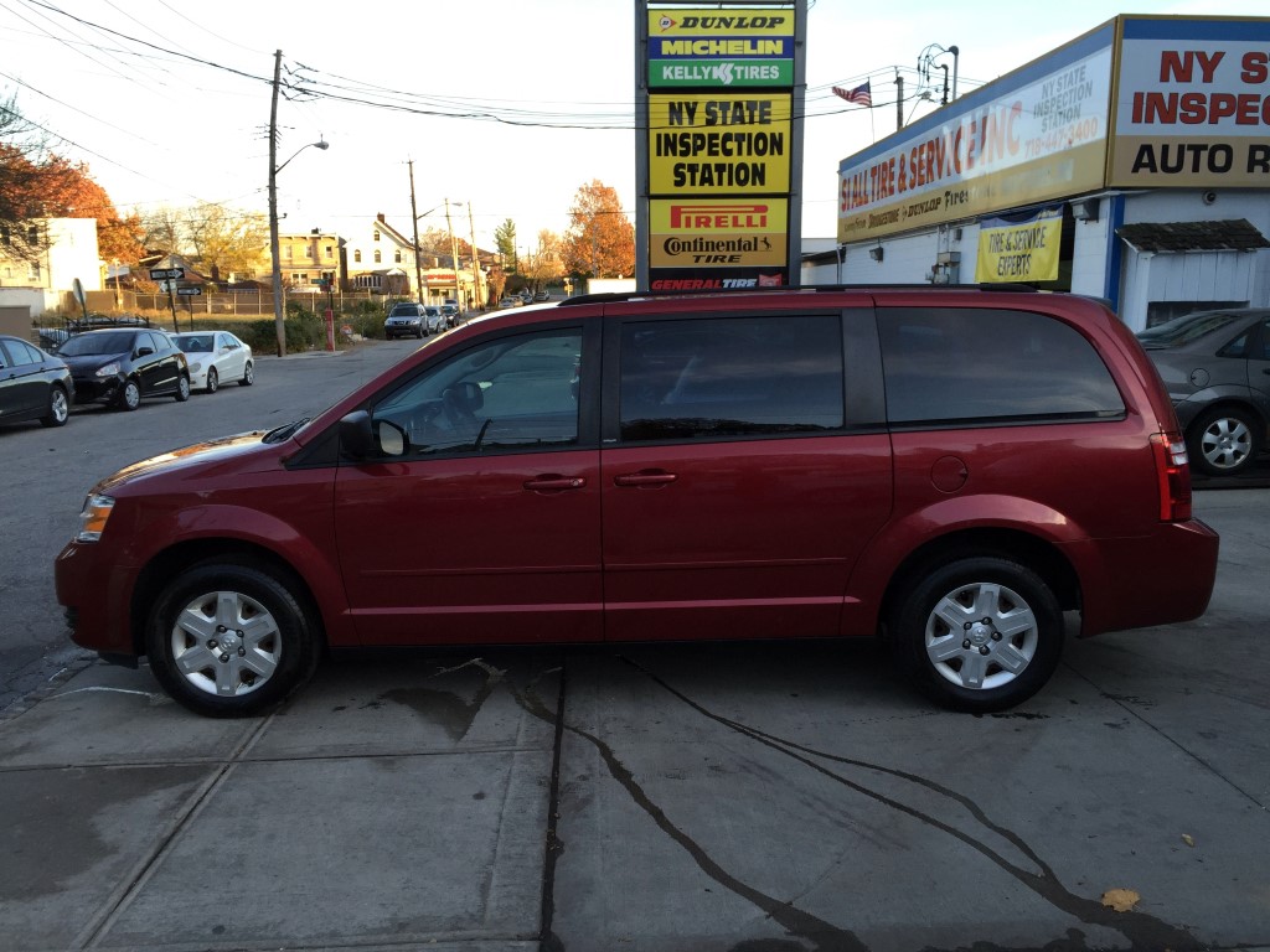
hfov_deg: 61.7
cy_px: 476
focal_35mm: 29
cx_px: 635
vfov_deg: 48.2
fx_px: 1064
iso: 32
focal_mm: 4.15
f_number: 2.2
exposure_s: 1/190
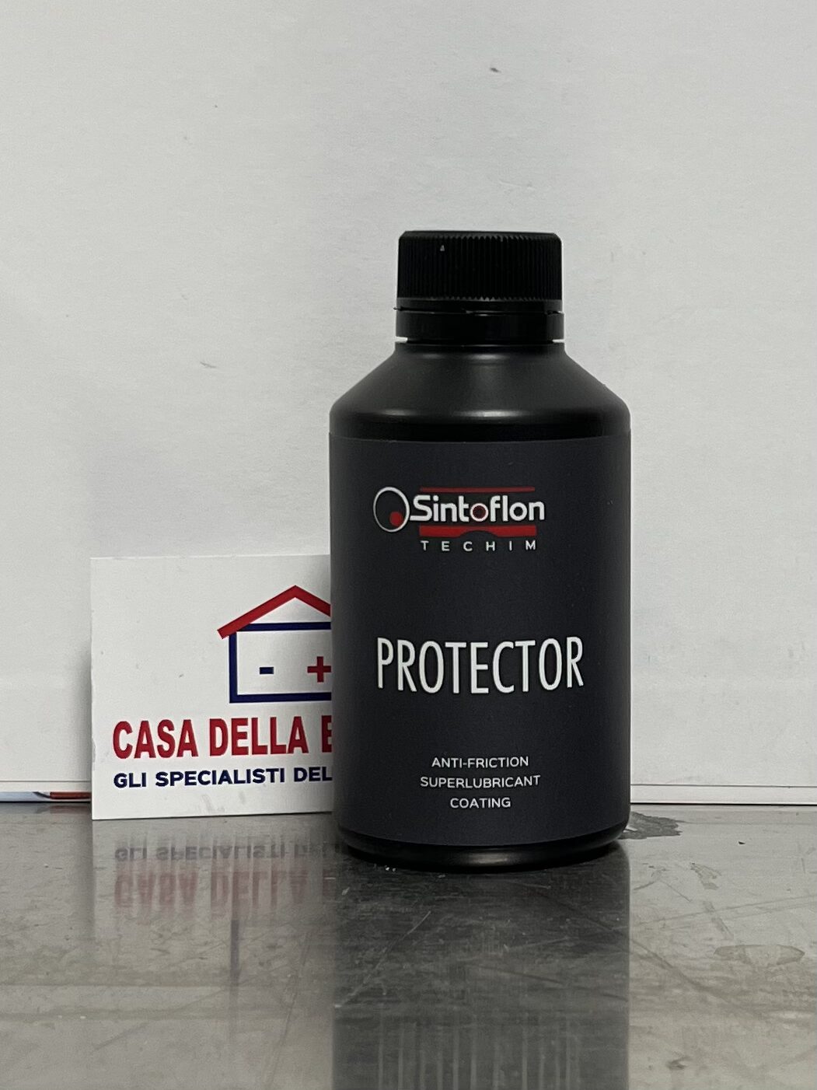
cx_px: 408
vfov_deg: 67.3
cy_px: 545
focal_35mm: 26
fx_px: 818
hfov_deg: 53.0
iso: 100
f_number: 1.6
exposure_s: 1/100
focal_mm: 5.1
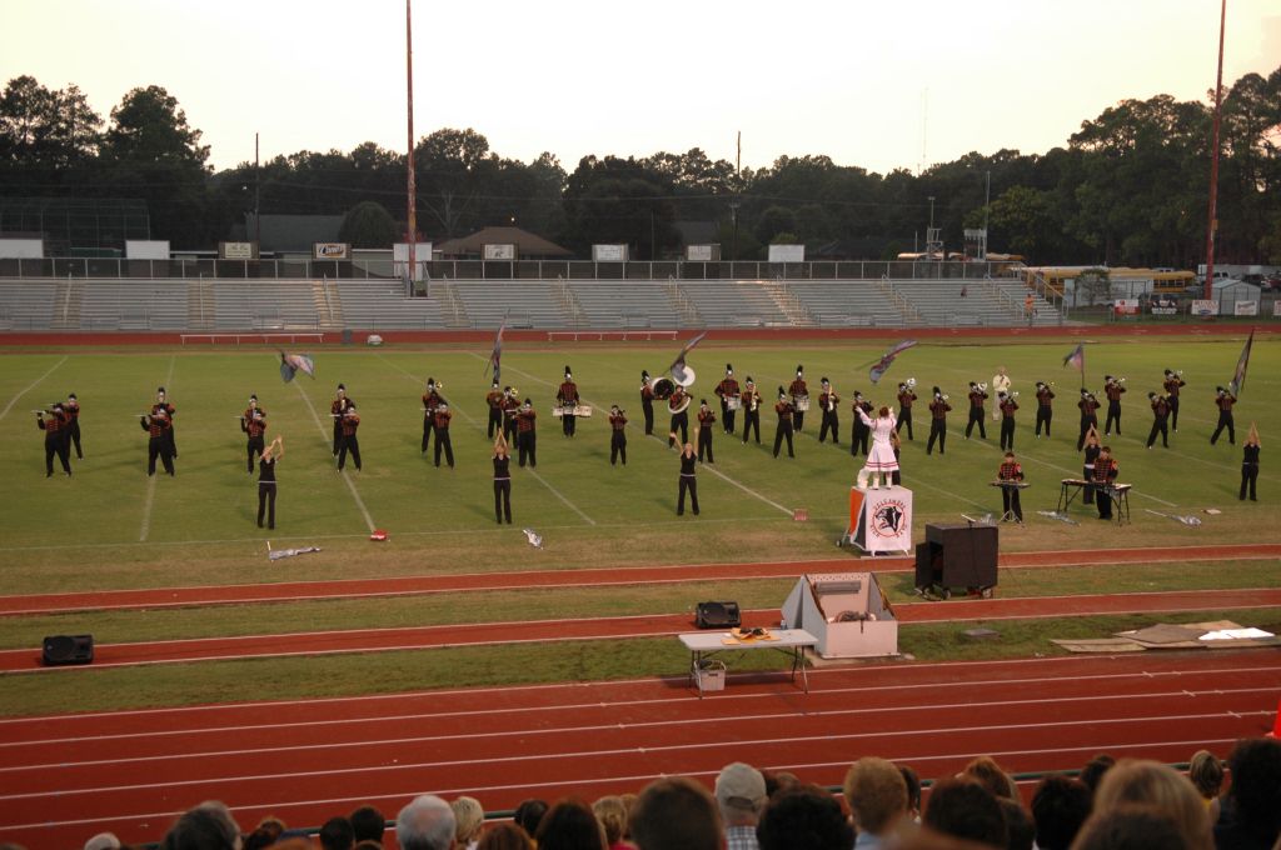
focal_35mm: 48
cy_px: 425
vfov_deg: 28.0
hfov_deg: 41.2
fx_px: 1706
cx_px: 640
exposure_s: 1/60
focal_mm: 32
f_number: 2.8
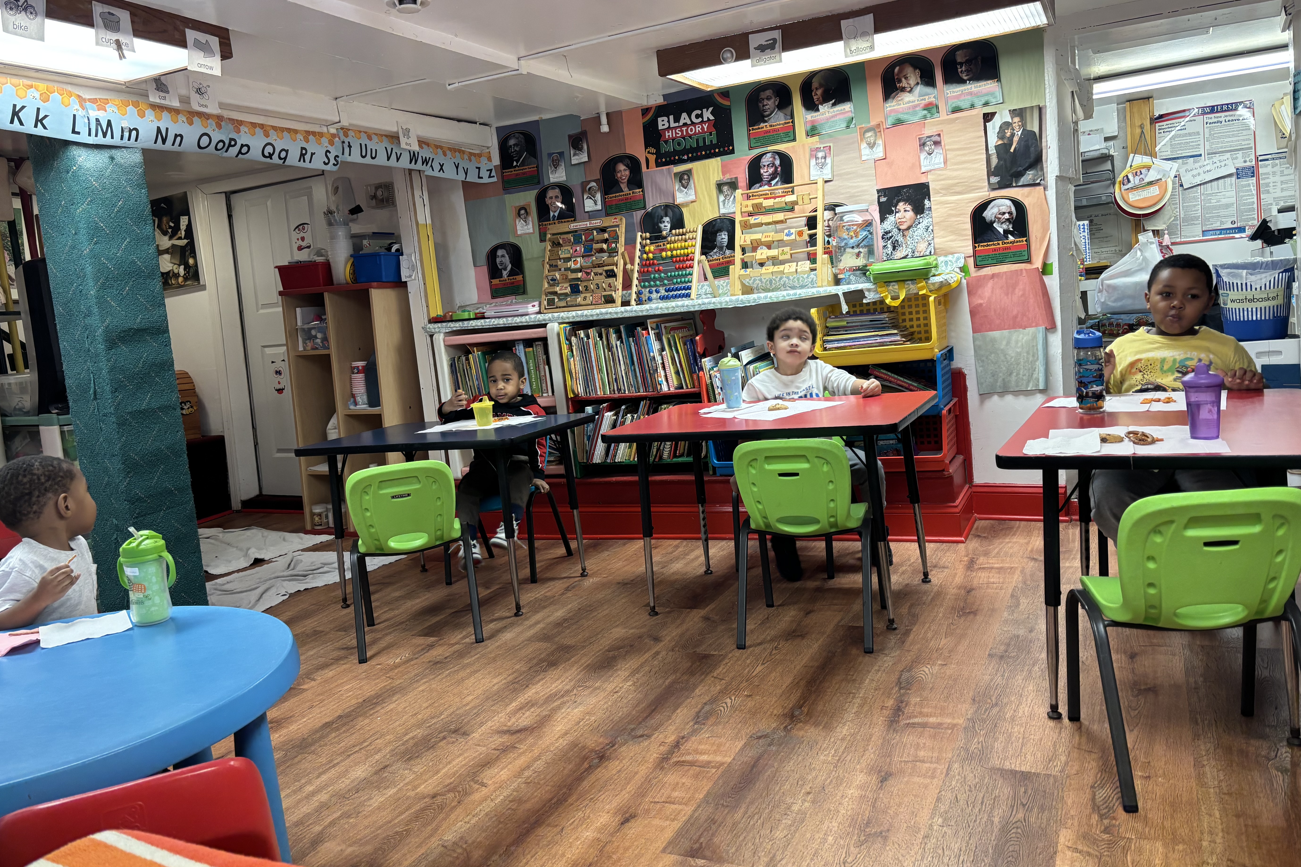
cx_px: 647
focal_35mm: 28
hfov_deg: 65.5
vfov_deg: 46.4
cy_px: 400
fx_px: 1012
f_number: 1.6
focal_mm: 5.96
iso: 200
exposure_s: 1/60
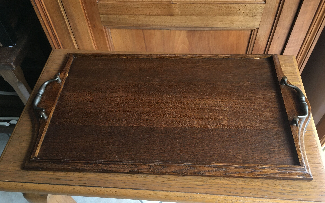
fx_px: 275
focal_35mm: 31
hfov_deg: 61.2
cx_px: 163
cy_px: 120
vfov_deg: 40.4
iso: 125
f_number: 2.2
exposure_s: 1/33
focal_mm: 4.15
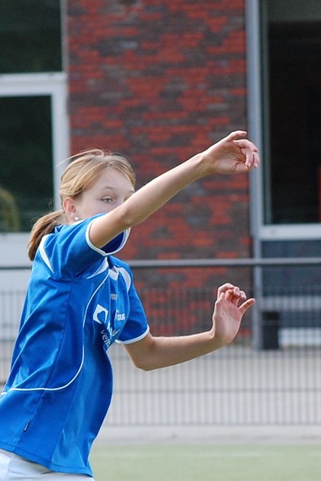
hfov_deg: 4.6
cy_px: 345
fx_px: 3970
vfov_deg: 6.9
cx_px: 224
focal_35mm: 297
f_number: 4.8
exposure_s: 1/500
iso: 640
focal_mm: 110
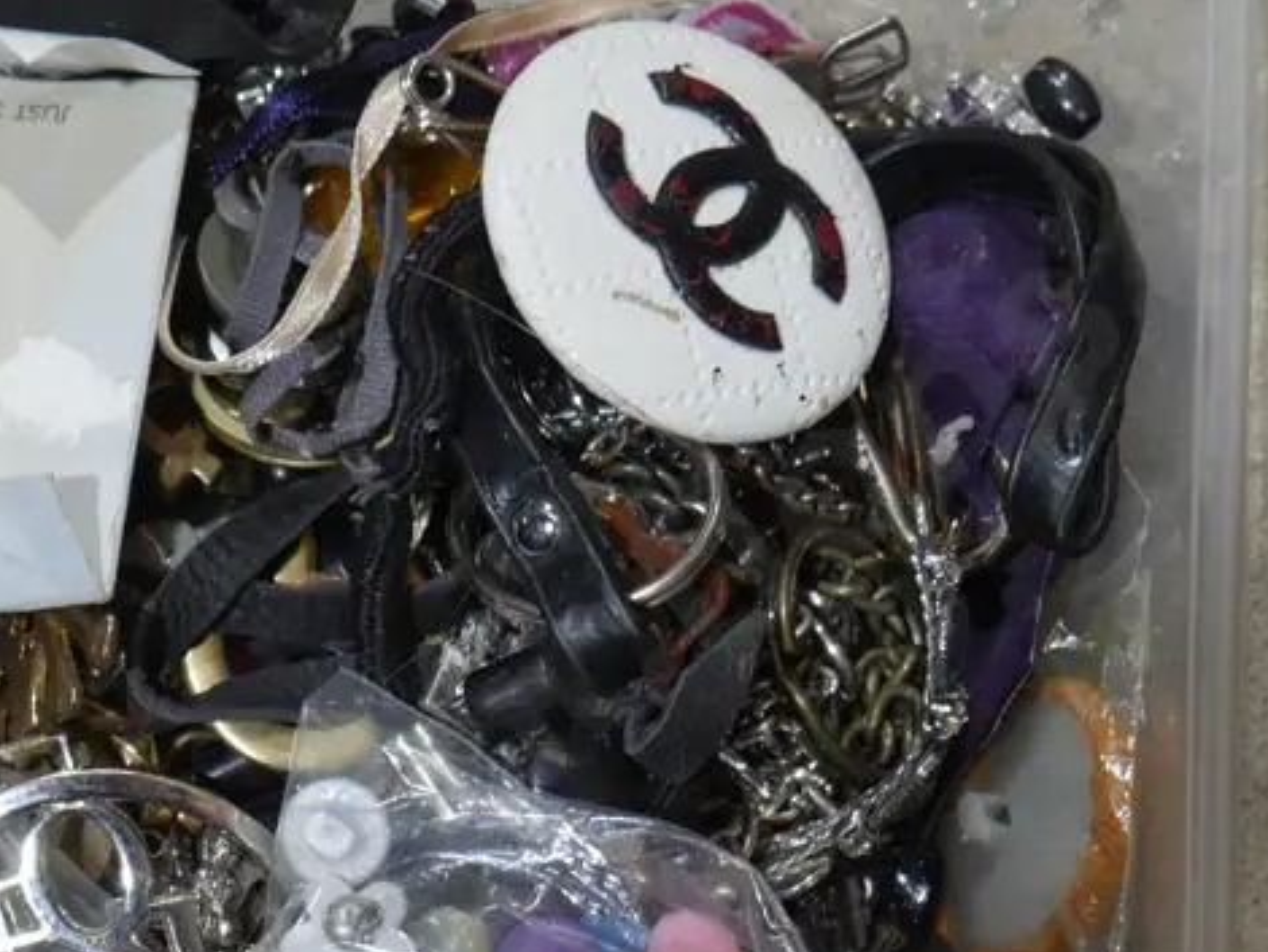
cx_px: 515
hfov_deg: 18.0
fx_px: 3995
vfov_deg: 13.5
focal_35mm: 109
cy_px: 732
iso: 400
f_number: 5.3
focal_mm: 25
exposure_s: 1/60
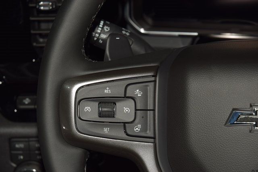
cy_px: 86
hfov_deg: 19.5
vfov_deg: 13.0
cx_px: 129
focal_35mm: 105
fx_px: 753
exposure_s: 1/125
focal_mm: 70
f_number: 8
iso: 100
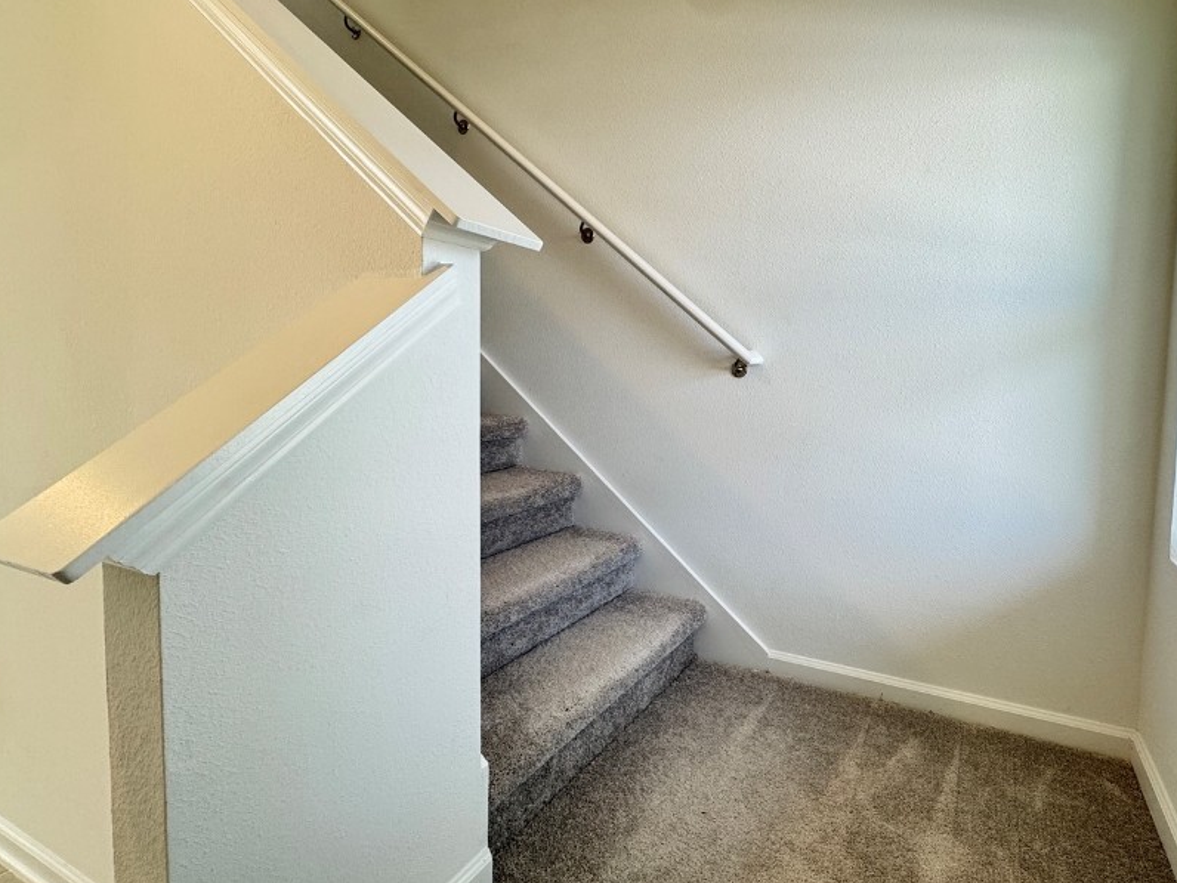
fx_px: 612
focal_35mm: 18
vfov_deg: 71.4
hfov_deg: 85.9
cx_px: 741
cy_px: 402
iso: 160
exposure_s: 1/120
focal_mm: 2.22
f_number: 2.2
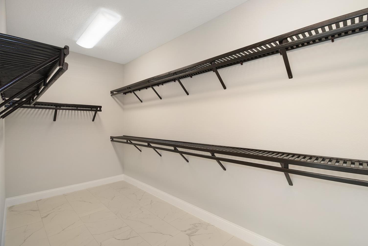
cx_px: 196
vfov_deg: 73.7
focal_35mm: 16
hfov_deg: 96.6
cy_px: 123
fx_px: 164
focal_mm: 10
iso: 100
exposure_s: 1/6
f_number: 9
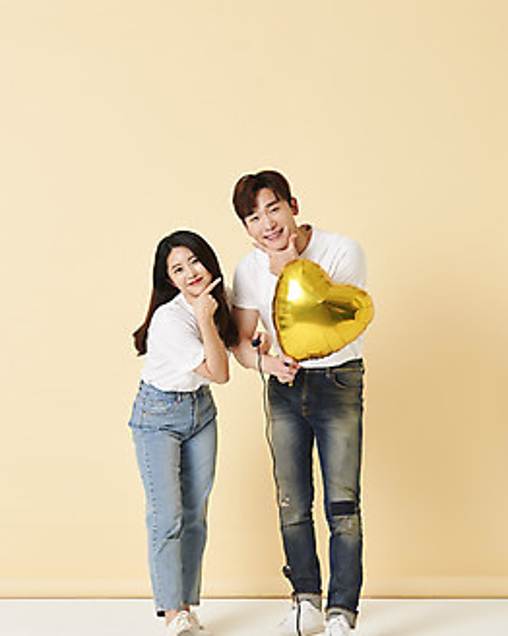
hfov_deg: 21.5
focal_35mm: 71
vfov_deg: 26.8
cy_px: 310
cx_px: 257
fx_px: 1336
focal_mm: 62
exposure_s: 1/125
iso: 100
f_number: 13
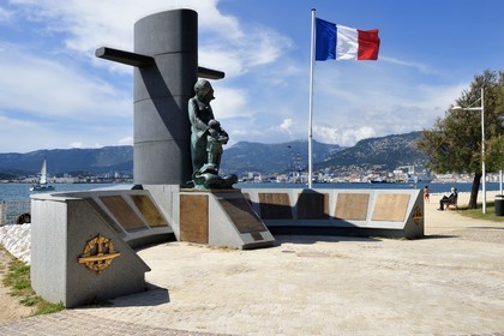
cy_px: 168
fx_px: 476
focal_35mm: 34
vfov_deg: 38.9
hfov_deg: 55.8
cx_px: 252
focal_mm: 34
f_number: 16
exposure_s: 1/250
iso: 200
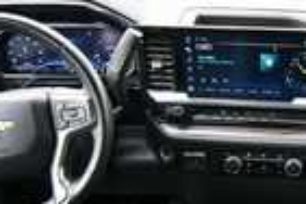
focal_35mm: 51
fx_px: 433
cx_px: 282
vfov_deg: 26.2
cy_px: 151
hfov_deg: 36.2
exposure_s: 1/250
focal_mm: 12
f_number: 4.8
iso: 800
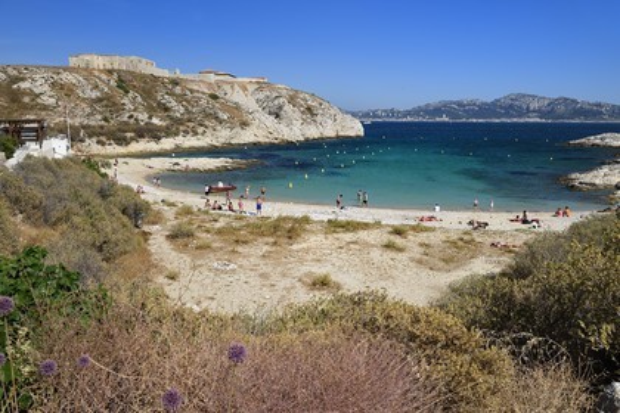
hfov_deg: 61.9
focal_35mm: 30
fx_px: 517
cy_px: 206
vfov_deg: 43.6
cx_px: 310
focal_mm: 30
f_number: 10
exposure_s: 1/400
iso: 200
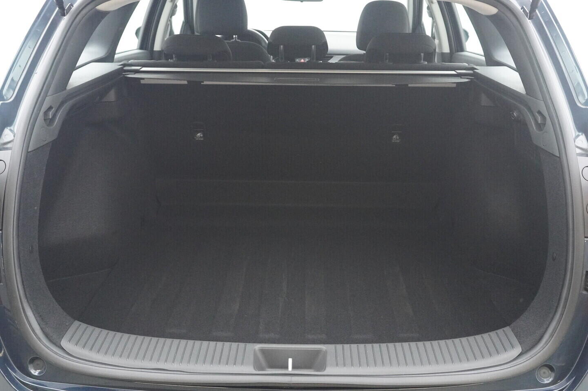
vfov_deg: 36.8
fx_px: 587
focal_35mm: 36
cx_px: 294
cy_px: 196
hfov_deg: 53.2
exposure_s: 1/160
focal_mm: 24
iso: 6400
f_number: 6.3
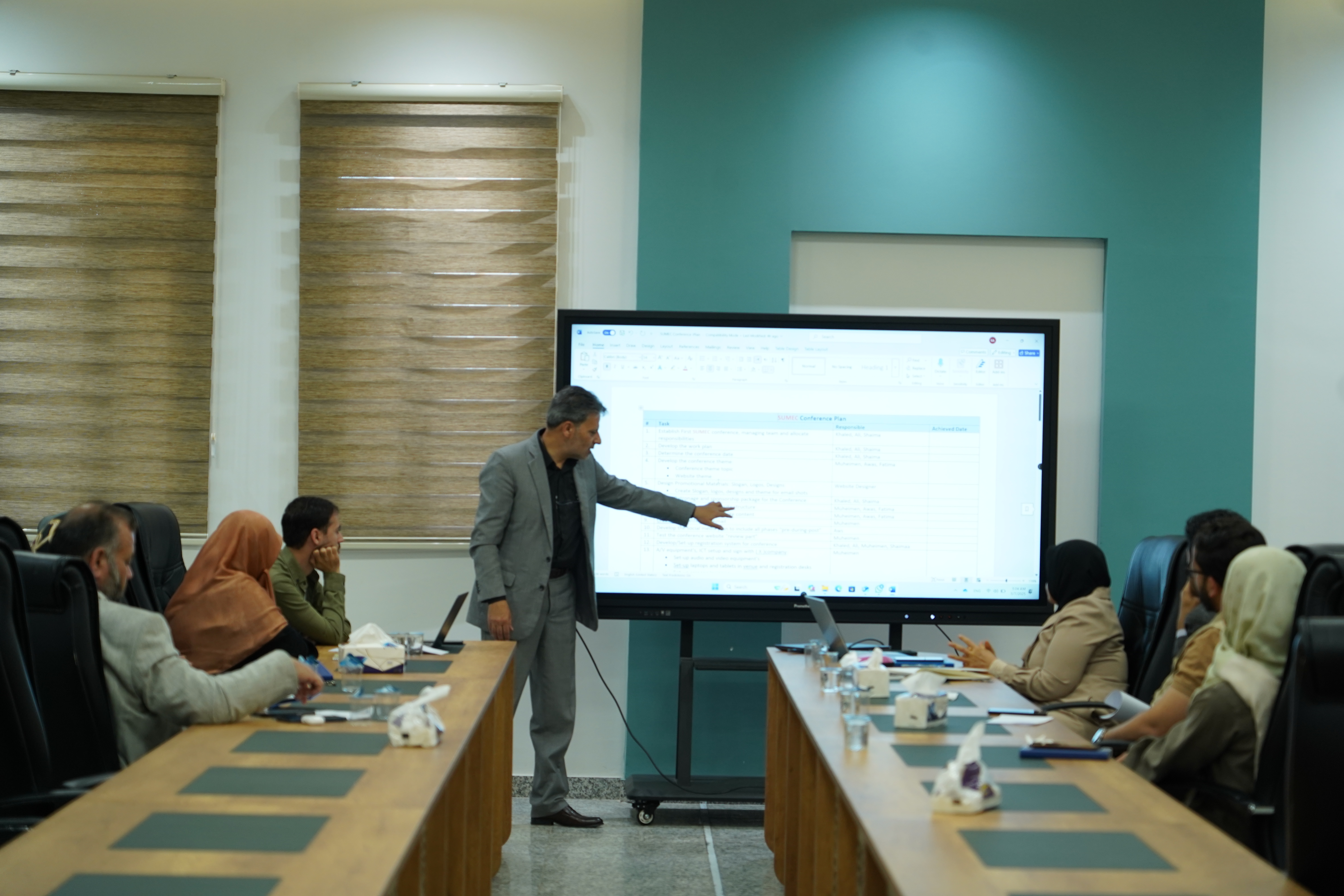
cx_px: 672
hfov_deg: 23.9
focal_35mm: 85
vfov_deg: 16.1
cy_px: 448
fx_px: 3173
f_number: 4.5
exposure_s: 1/100
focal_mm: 85
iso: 1000
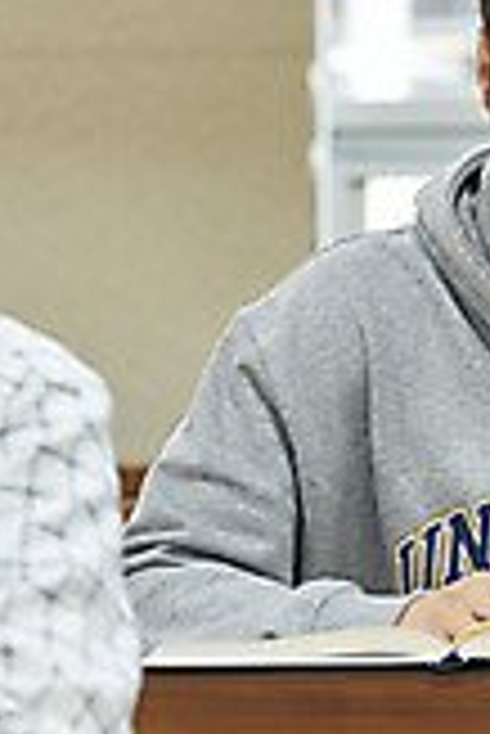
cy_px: 414
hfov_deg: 6.6
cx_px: 587
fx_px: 4237
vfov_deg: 9.9
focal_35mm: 208
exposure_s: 1/125
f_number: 3.5
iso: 1600
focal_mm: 85
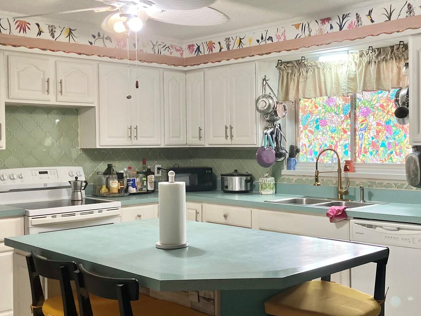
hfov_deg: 42.6
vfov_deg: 32.9
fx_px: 535
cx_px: 261
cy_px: 160
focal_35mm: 44
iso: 200
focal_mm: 3.99
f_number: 1.8
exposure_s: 1/60
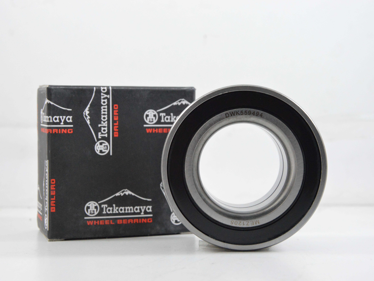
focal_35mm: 79
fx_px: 854
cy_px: 141
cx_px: 190
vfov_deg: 18.7
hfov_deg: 24.7
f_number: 7.1
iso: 3200
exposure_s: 1/100
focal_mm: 48
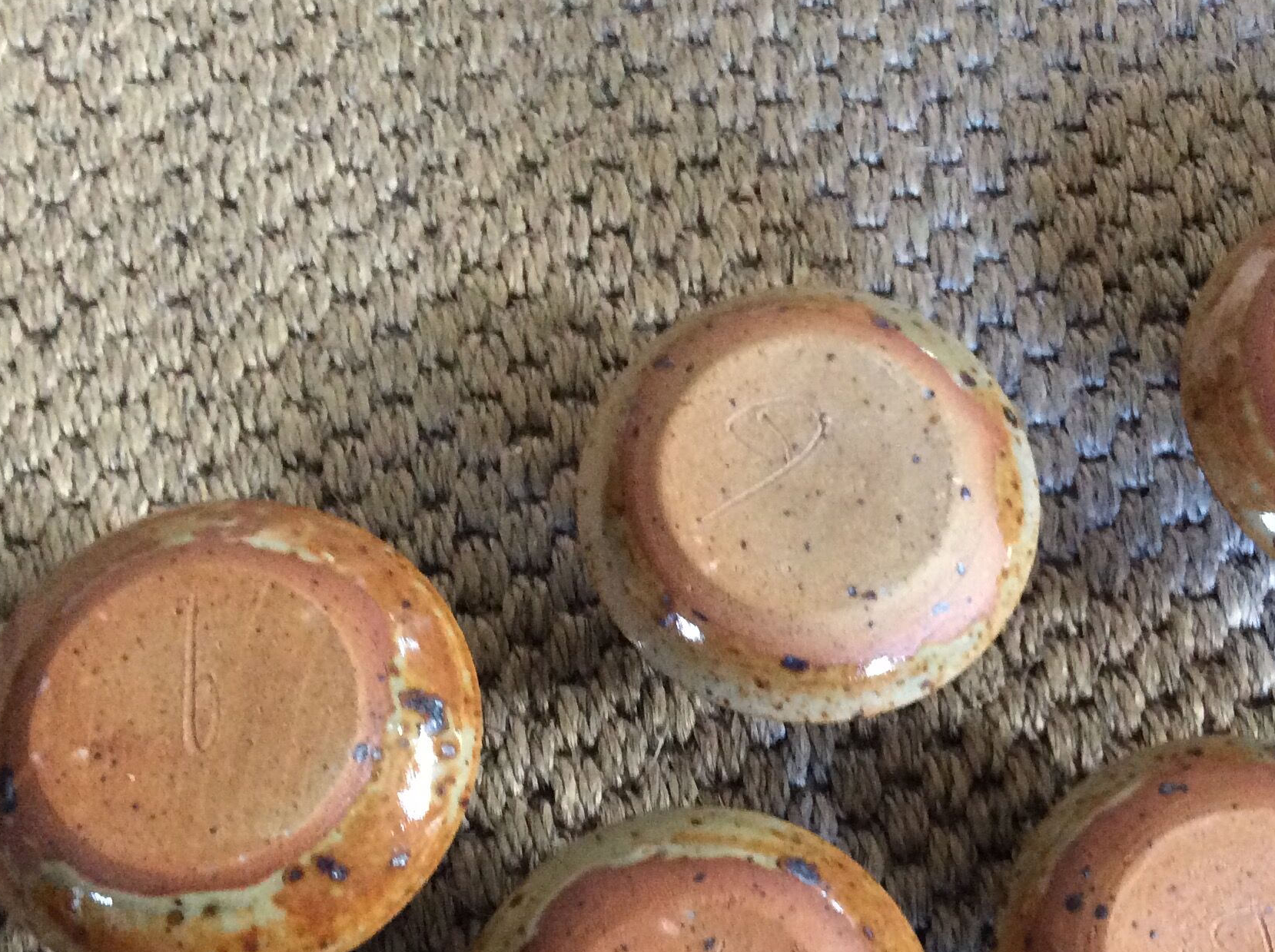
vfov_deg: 28.6
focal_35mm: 50
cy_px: 716
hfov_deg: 37.9
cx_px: 839
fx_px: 1839
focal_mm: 3.3
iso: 250
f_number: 2.4
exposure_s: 1/17
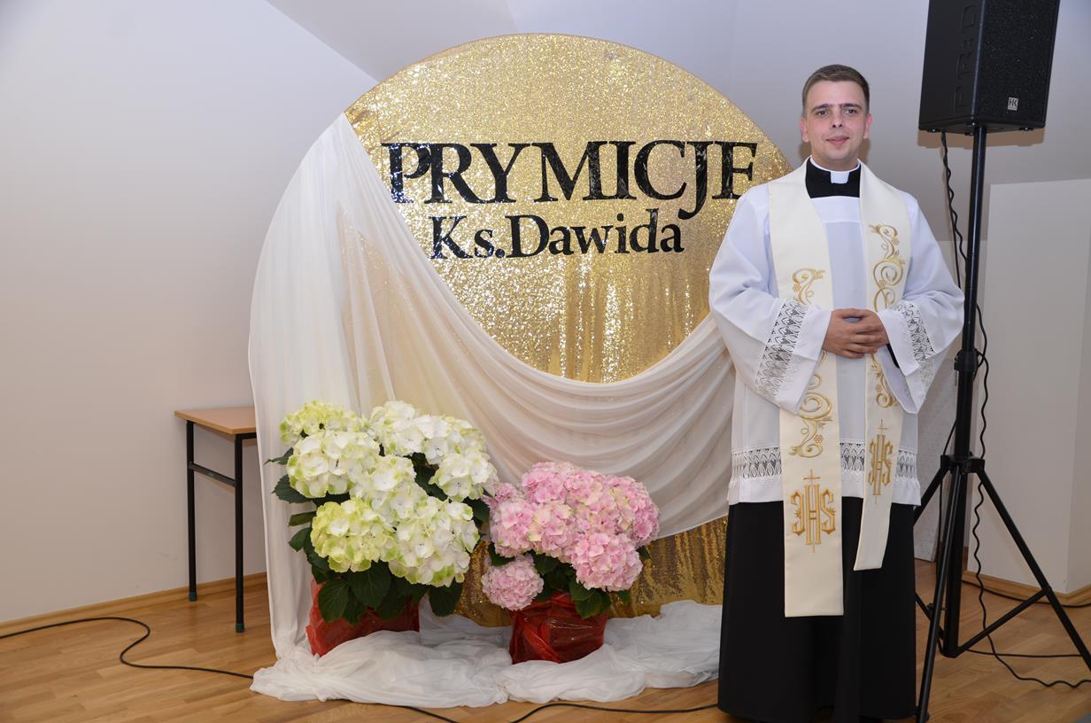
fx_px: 1089
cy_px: 362
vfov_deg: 36.7
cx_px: 546
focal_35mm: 36
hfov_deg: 53.2
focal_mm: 24
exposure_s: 1/60
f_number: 4
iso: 200
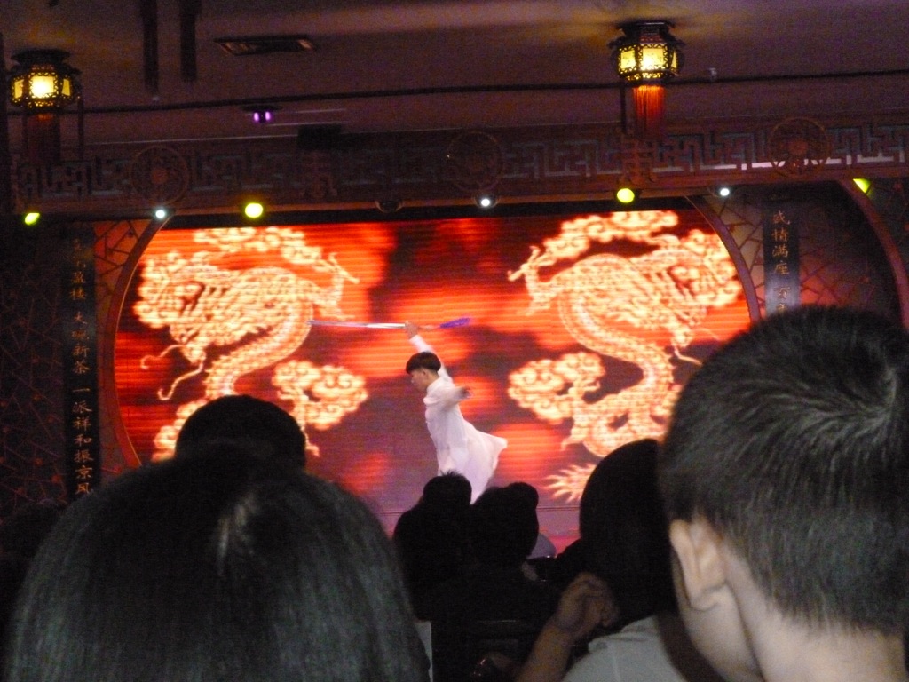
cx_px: 454
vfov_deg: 17.0
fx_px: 2285
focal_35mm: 87
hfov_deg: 22.5
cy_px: 341
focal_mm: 15.5
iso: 1600
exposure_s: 1/60
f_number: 5.8
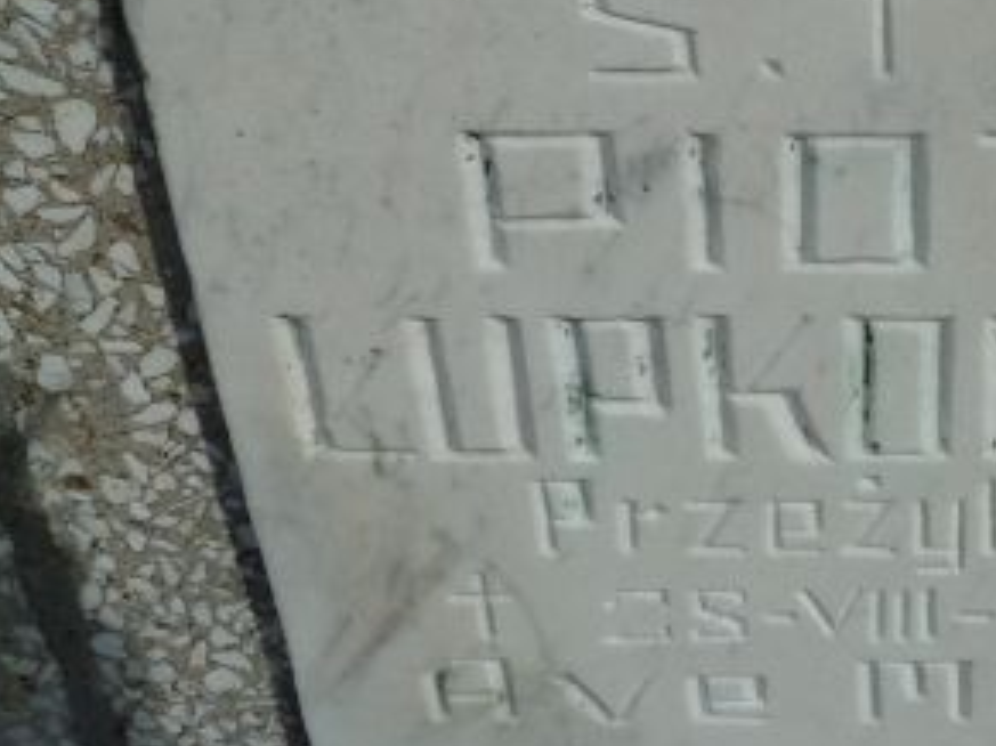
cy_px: 219
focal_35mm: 55
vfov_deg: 26.3
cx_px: 917
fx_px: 1582
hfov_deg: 33.0
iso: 80
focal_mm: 4.1
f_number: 5.6
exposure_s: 1/640
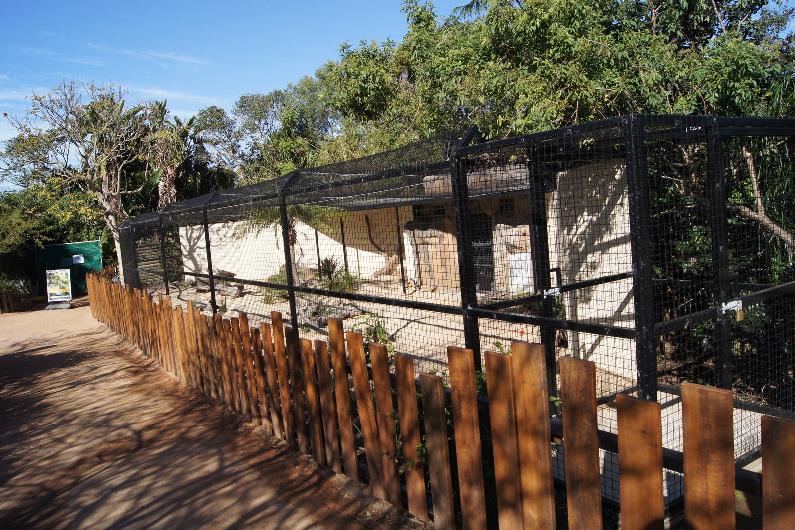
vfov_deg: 47.9
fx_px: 596
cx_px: 398
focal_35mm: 27
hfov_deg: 67.4
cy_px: 265
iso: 200
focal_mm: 18
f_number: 10
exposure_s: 1/250
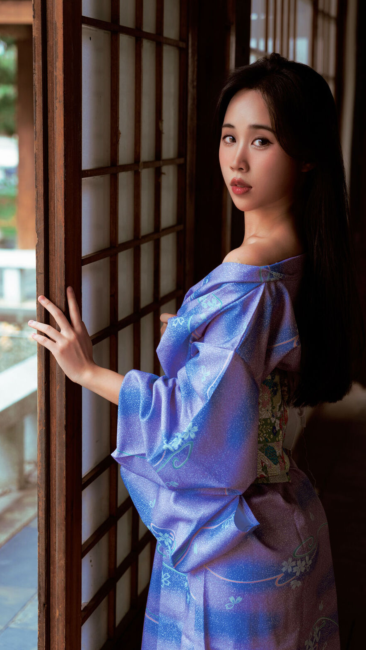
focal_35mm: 64
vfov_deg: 32.8
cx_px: 191
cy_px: 325
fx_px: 1104
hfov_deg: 18.8
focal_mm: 61
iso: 100
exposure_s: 1/125
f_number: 4
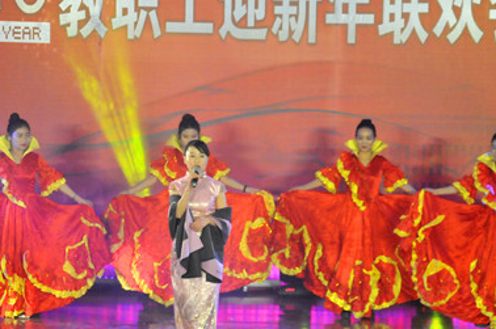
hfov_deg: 20.4
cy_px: 191
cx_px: 231
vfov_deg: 13.6
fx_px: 1376
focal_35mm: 100
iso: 2000
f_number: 4.8
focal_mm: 42
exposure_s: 1/320
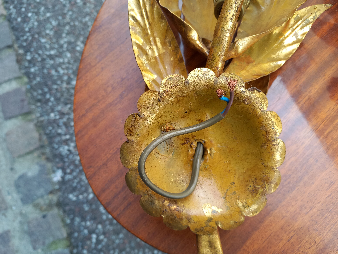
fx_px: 254
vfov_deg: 53.1
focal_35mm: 26
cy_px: 126
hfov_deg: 67.3
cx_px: 164
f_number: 1.8
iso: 64
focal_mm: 4.65
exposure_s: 1/100
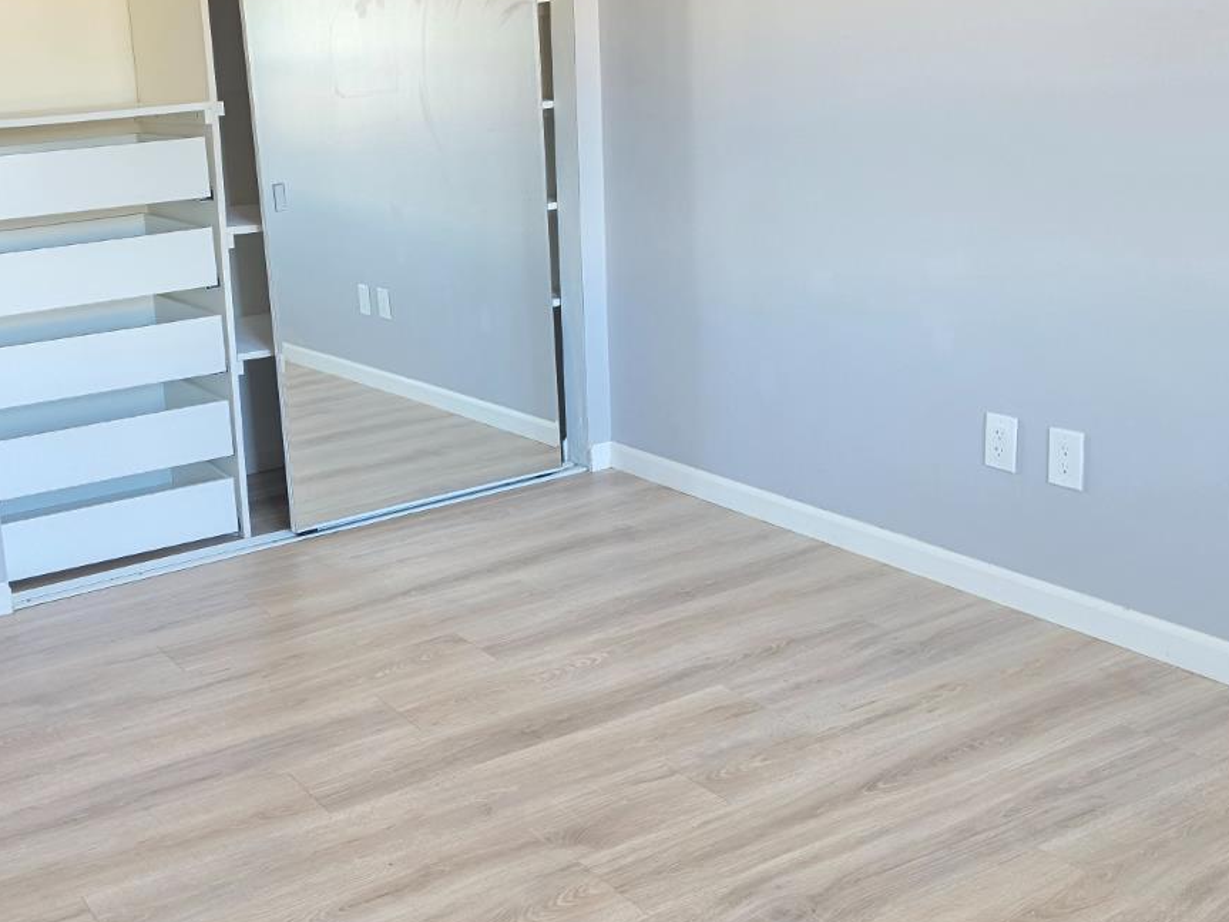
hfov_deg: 45.9
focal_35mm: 40
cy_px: 375
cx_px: 382
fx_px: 1420
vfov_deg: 35.8
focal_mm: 6.5
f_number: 1.4
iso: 250
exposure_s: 1/120
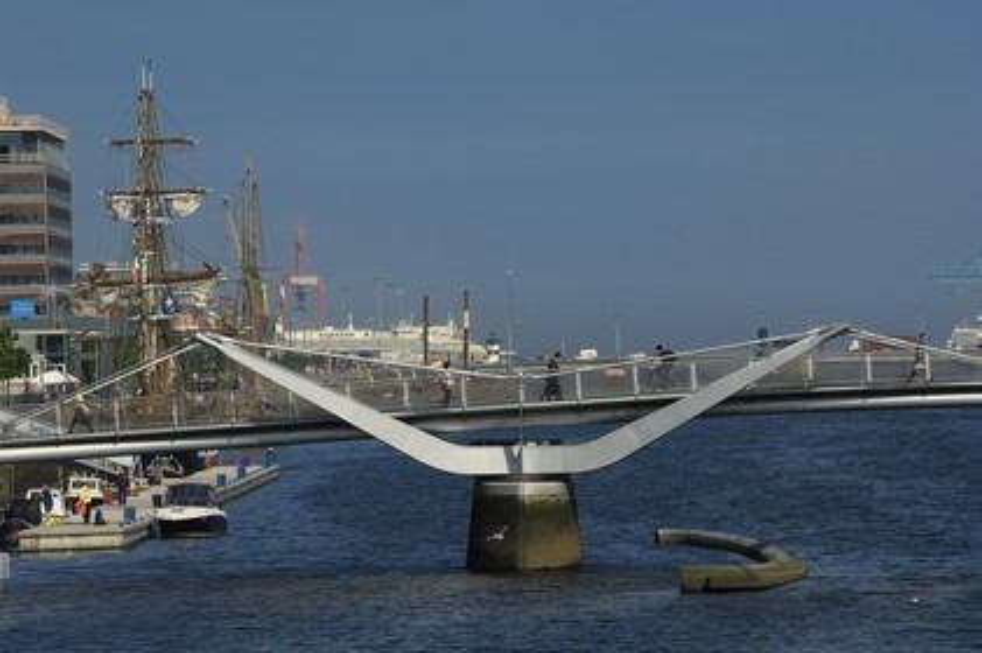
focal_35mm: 240
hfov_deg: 8.6
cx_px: 491
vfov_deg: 5.7
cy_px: 326
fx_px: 6541
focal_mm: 160
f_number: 8
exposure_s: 1/400
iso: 100
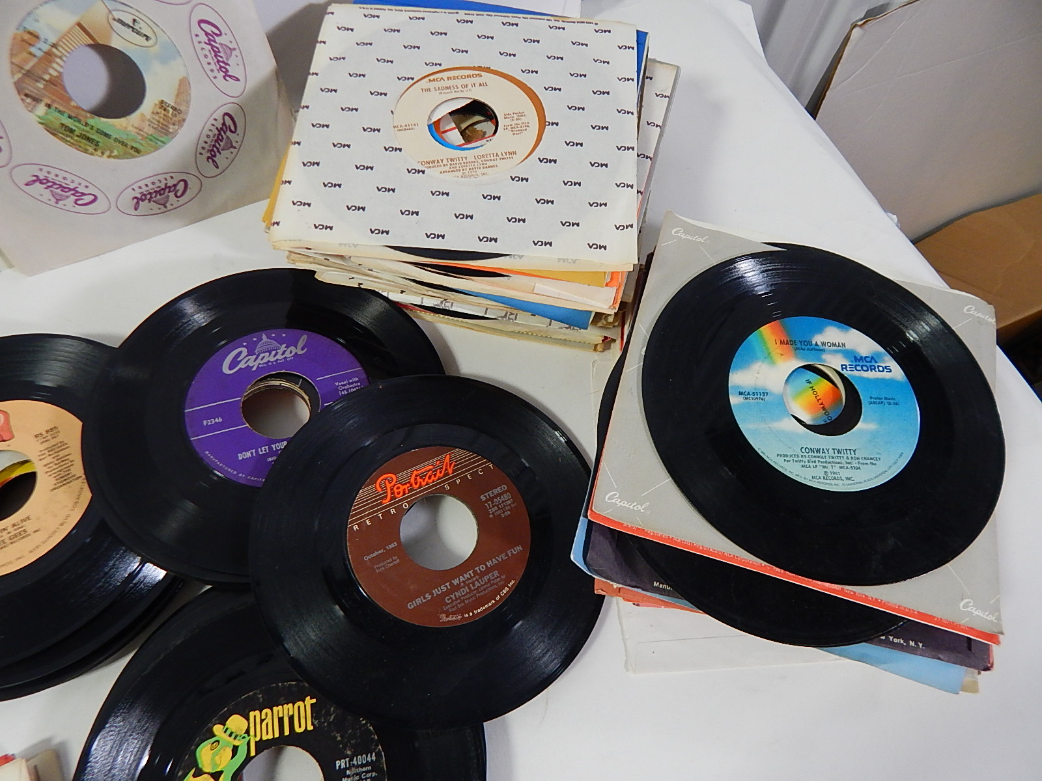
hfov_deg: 76.4
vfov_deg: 61.1
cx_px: 521
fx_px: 662
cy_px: 390
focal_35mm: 22
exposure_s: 1/30
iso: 200
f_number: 3
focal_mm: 4
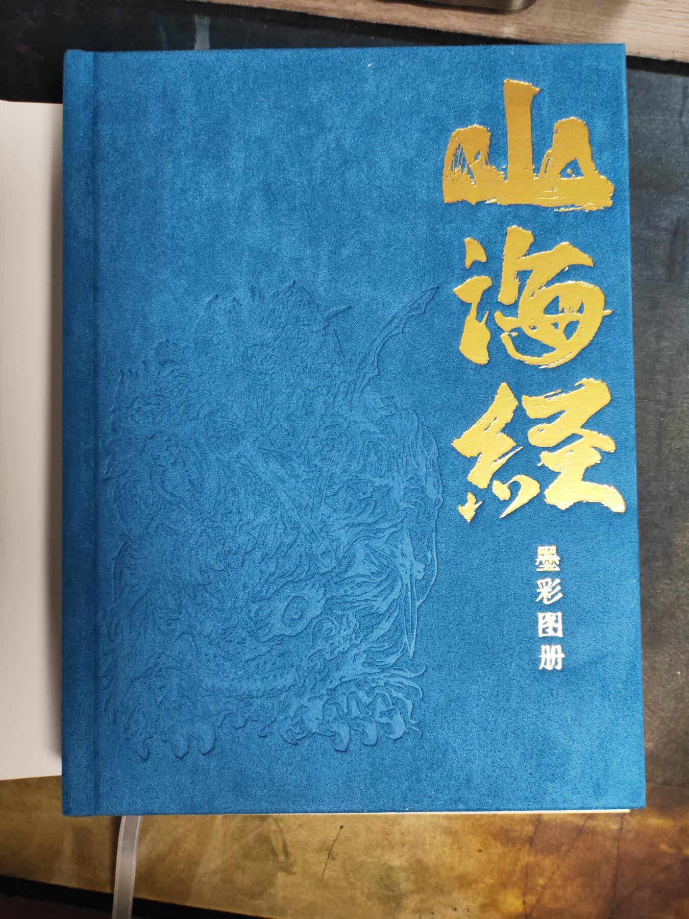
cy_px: 460
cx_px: 344
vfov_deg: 65.3
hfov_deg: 51.4
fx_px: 717
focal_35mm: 27
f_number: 1.8
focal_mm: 5.53
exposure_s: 1/100
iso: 250
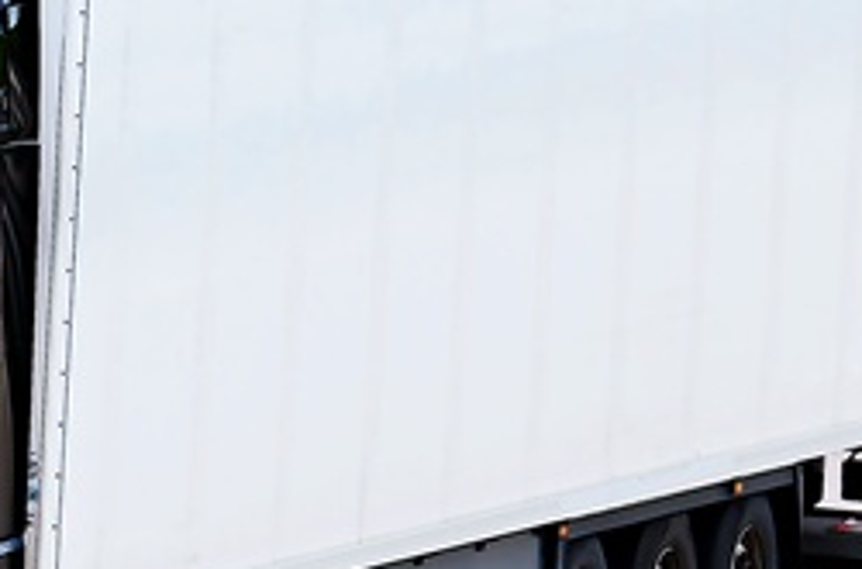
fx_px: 20647
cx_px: 31
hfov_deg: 2.4
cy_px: 445
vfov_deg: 1.6
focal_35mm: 865
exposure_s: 1/200
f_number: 8
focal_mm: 180
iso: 200
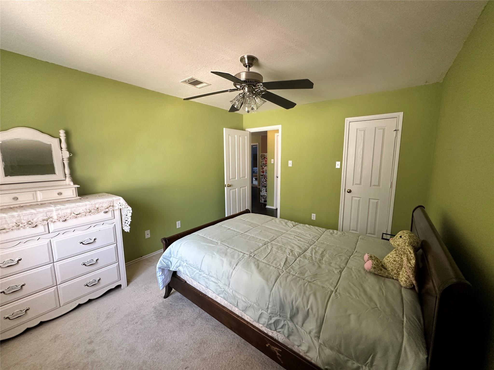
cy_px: 185
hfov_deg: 102.1
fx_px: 200
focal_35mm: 14
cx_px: 247
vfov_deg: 85.7
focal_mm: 2.22
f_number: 2.2
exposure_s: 1/60
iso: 250
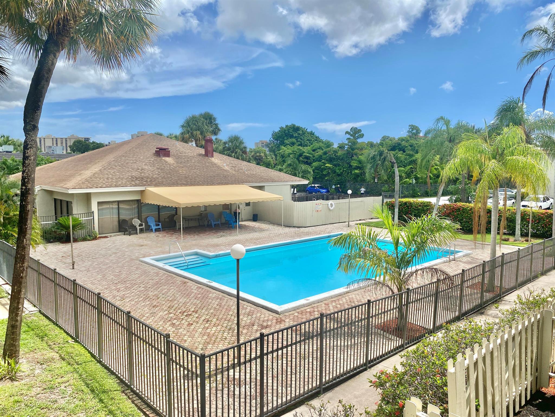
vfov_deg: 53.1
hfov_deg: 67.3
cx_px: 278
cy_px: 208
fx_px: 417
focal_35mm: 26
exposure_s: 1/4274
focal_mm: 4.25
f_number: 1.8
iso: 32
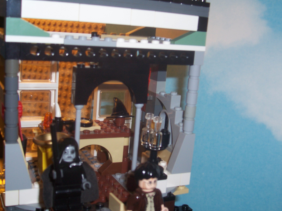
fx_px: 358
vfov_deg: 32.9
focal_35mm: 44
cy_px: 102
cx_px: 140
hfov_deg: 42.9
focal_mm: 7
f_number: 3
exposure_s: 1/60
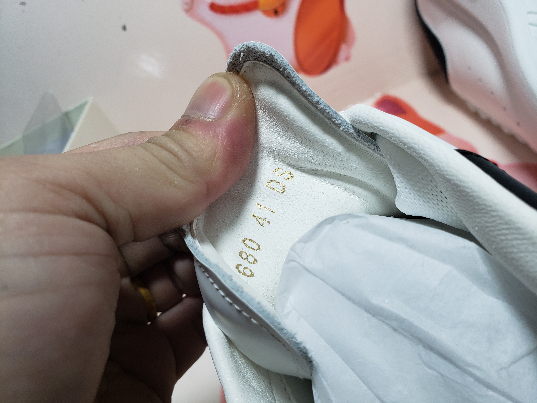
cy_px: 202
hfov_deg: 67.3
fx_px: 403
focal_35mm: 26
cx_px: 268
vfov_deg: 53.1
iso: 50
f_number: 2.4
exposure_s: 1/260
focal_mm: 4.3
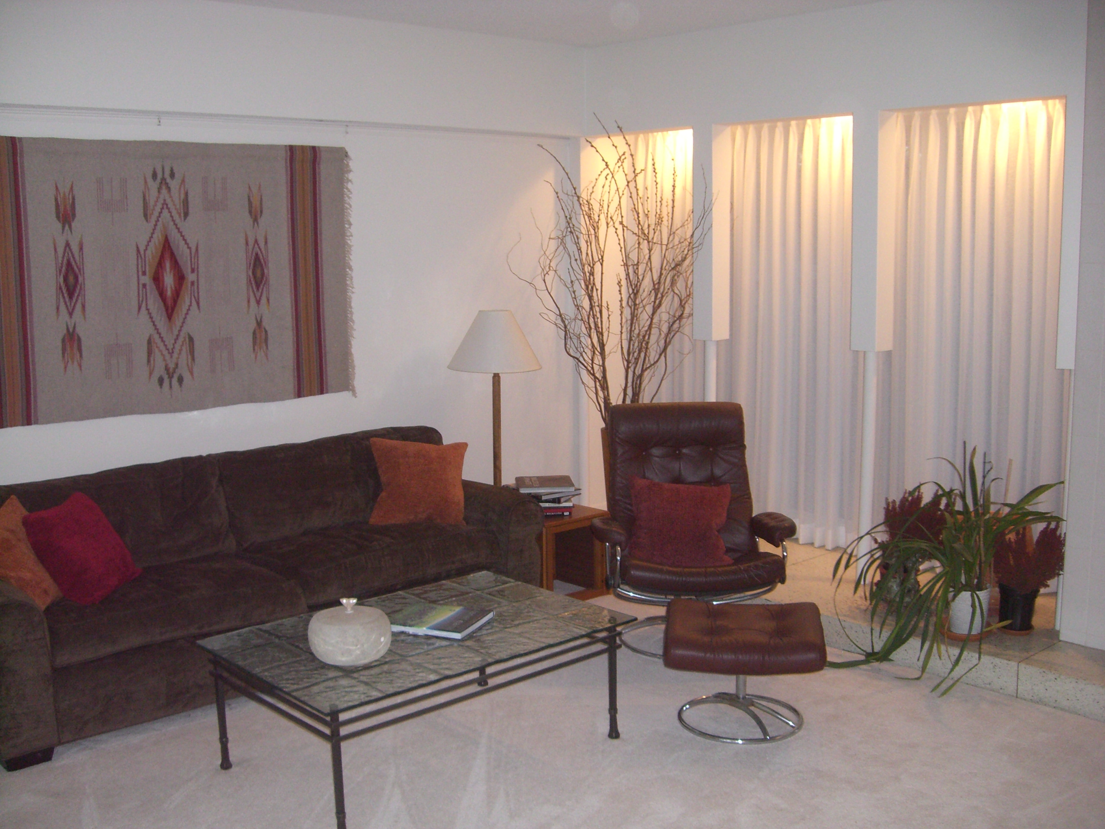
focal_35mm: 38
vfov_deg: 37.7
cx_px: 552
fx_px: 1213
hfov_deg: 49.0
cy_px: 414
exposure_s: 1/60
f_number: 2.7
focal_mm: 6.2
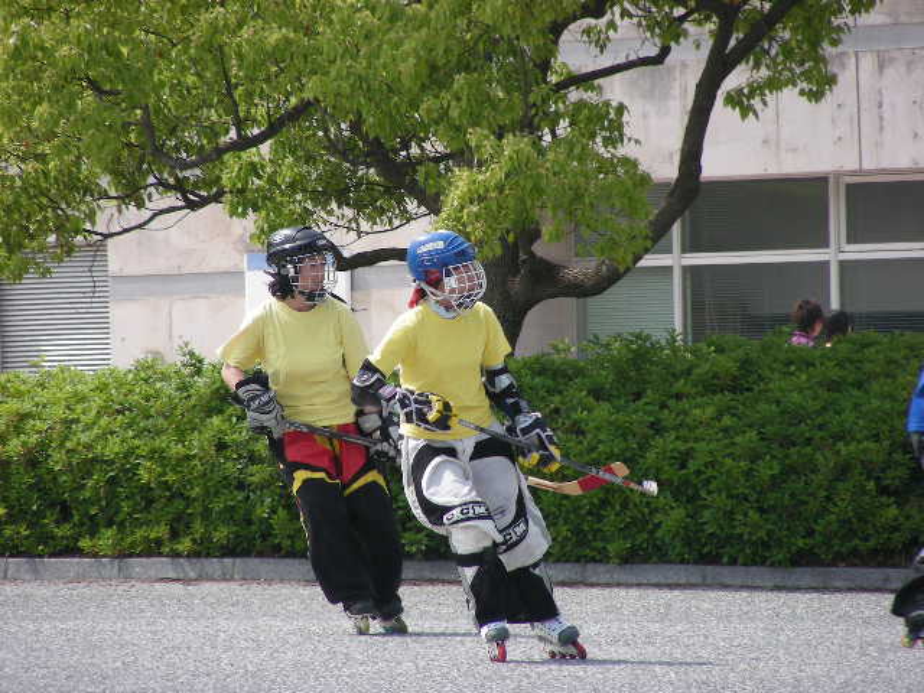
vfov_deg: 3.9
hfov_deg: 5.2
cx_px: 462
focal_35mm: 380
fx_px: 10143
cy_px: 346
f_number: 4
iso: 50
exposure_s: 1/332
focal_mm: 63.3
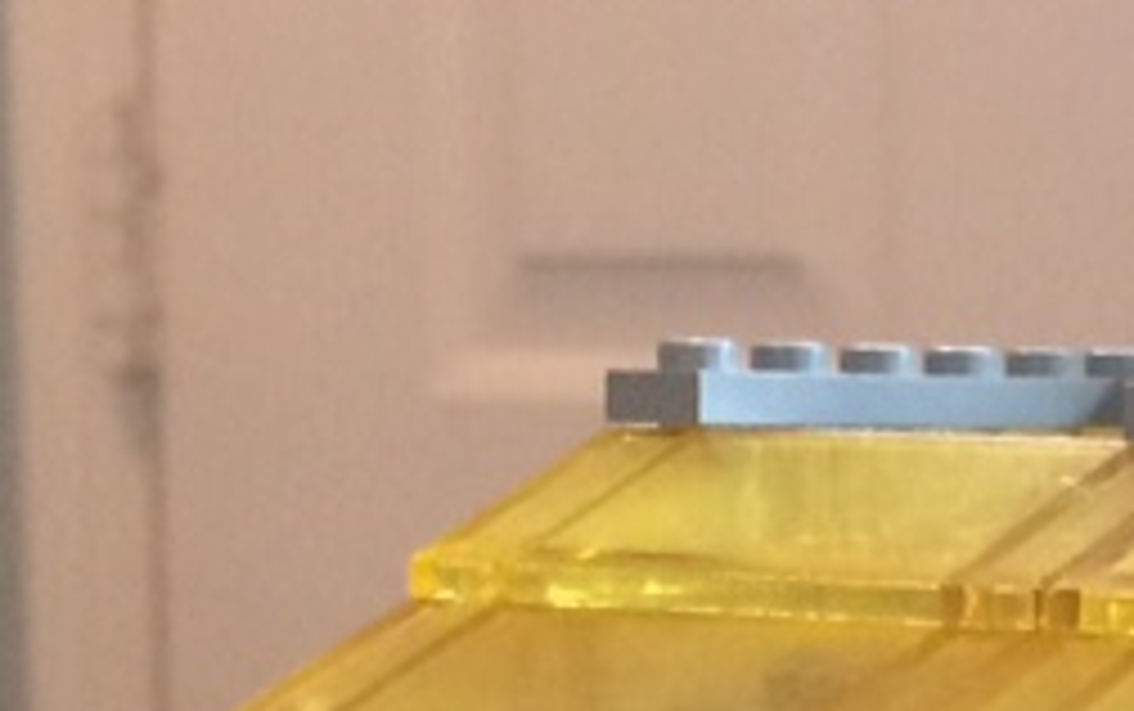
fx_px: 4826
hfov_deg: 12.9
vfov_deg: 8.4
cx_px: 1490
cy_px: 724
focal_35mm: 156
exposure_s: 1/30
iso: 200
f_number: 2.2
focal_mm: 4.15
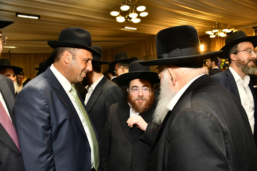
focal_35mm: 28
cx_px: 128
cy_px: 86
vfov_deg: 46.4
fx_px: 200
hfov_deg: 65.5
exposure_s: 1/160
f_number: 5.6
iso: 500
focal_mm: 28
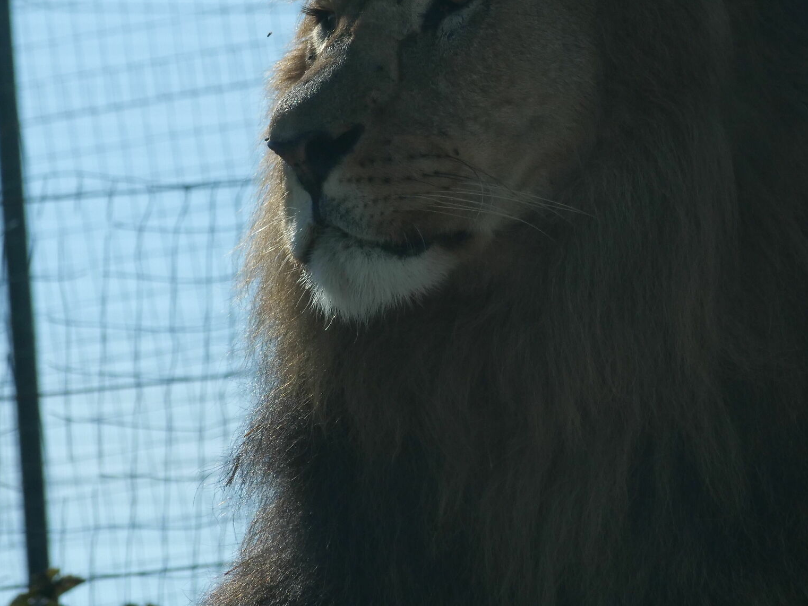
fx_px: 10599
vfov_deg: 3.3
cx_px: 525
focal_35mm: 454
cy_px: 171
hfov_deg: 4.4
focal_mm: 144
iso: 800
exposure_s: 1/1600
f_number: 10
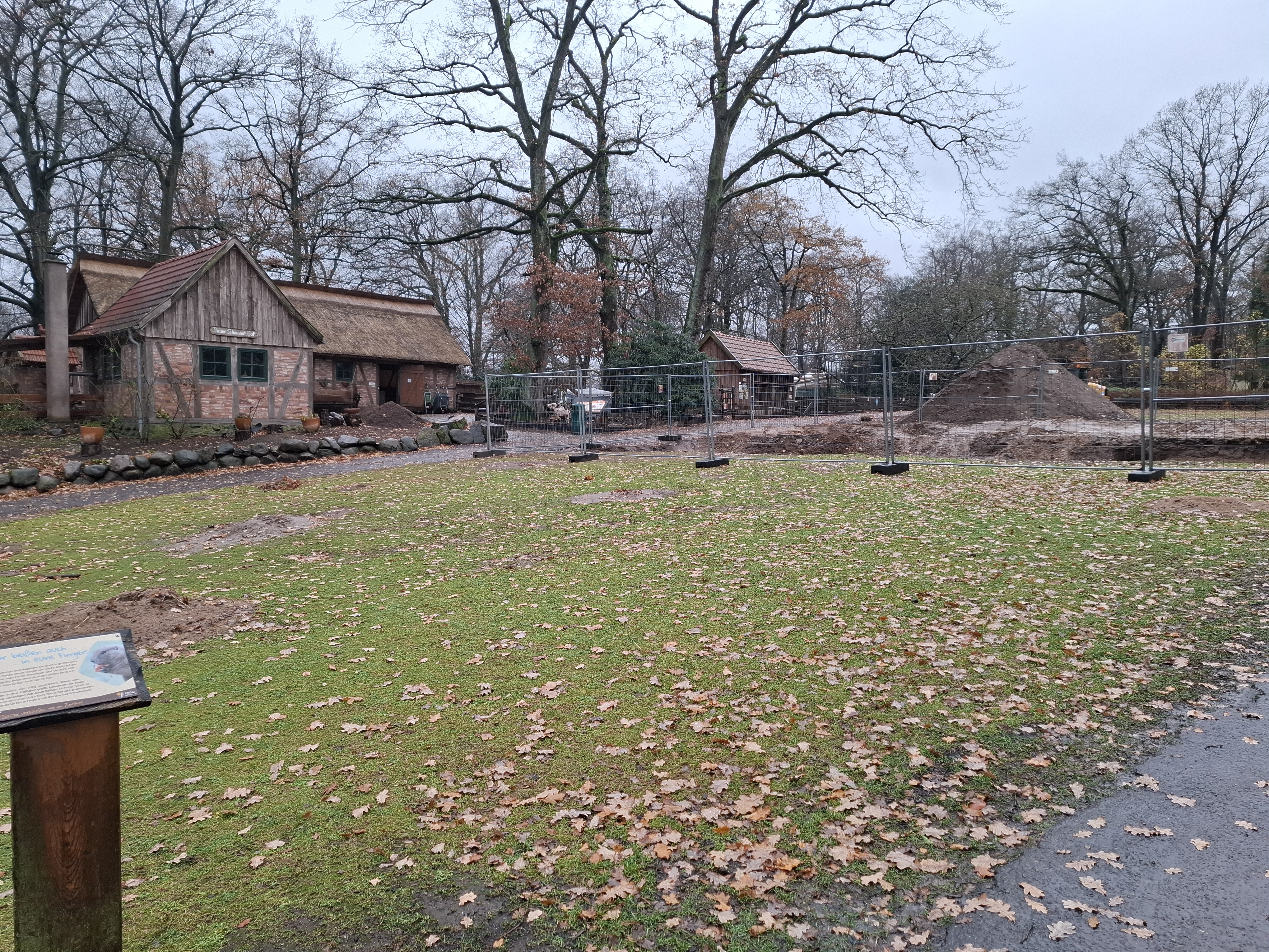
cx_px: 634
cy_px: 476
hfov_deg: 73.9
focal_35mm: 23
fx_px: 843
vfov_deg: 58.9
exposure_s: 1/203
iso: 50
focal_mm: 5.54
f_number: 1.8
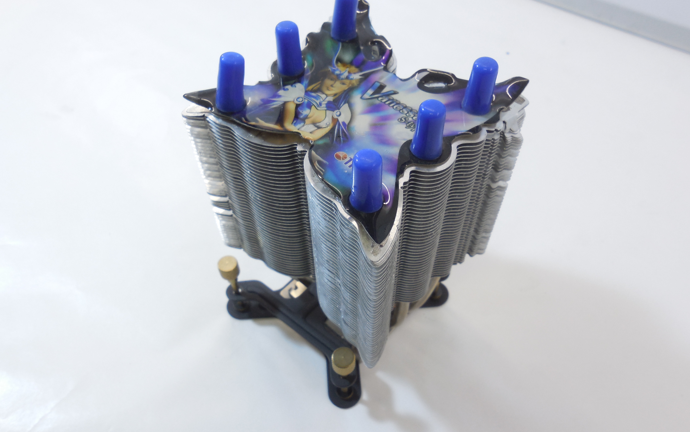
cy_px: 242
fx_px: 527
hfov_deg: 66.5
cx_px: 345
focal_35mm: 28
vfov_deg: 44.5
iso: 125
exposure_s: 1/40
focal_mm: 4.6
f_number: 3.5
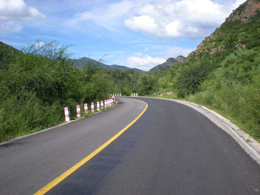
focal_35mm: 38
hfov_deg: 49.0
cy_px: 98
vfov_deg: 37.7
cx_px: 130
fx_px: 285
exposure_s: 1/414
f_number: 4.6
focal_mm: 6.3
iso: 64
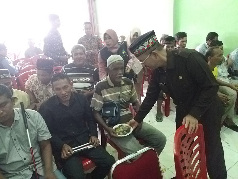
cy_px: 90
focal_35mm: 27
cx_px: 119
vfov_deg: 51.4
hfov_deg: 65.3
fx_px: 186
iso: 640
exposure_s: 1/20
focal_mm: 3.93
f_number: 1.7
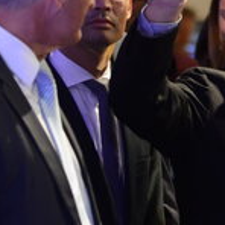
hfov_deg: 3.5
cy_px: 177
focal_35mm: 497
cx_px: 518
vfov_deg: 3.5
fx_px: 3655
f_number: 2.8
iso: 1600
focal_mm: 90
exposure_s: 1/200
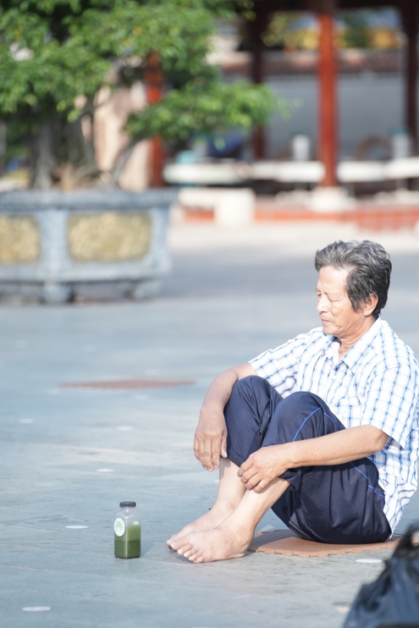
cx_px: 261
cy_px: 327
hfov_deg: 7.0
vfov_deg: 10.4
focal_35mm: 197
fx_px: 3437
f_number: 2.8
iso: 500
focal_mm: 150
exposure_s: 1/1250
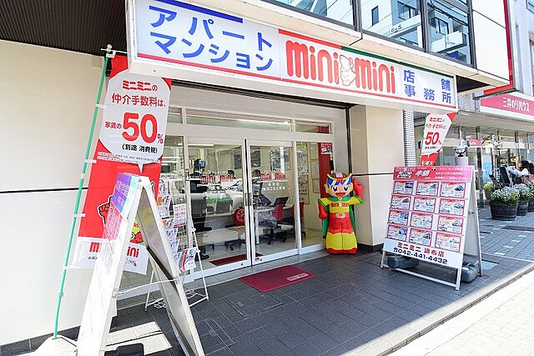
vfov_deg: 67.4
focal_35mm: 18
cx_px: 267
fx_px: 267
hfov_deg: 90.0
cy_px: 178
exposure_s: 1/500
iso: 800
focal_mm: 12
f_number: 5.6
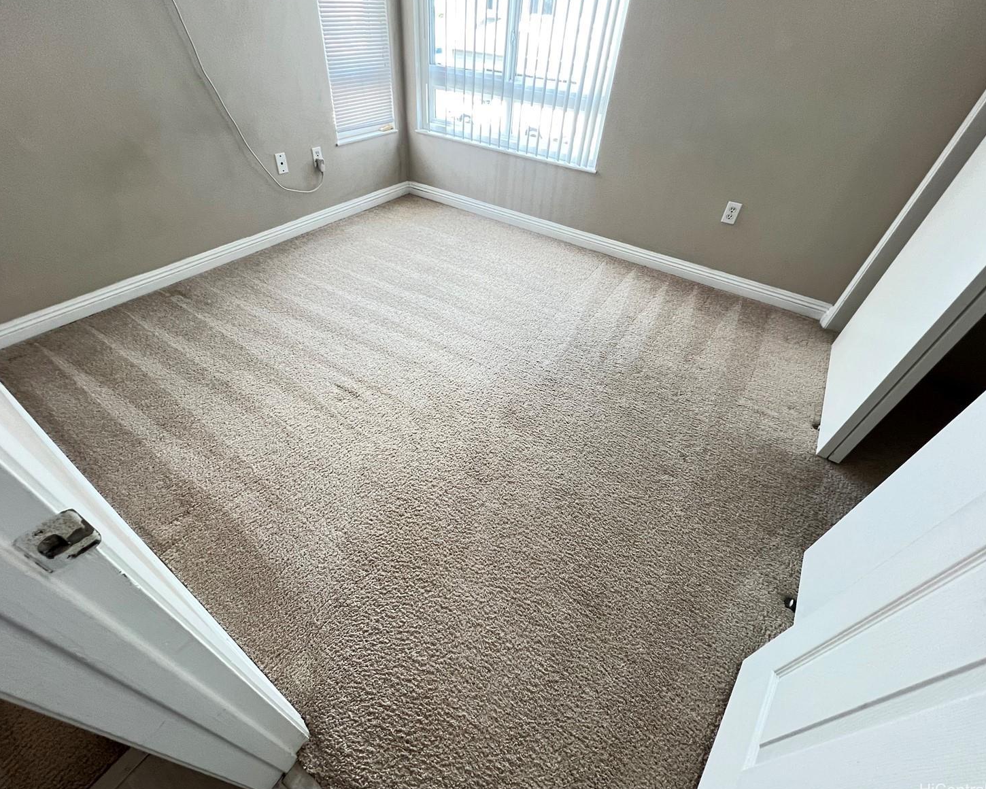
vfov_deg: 88.0
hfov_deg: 100.7
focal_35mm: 14
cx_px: 476
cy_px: 388
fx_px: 409
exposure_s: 1/60
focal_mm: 1.57
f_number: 1.8
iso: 320
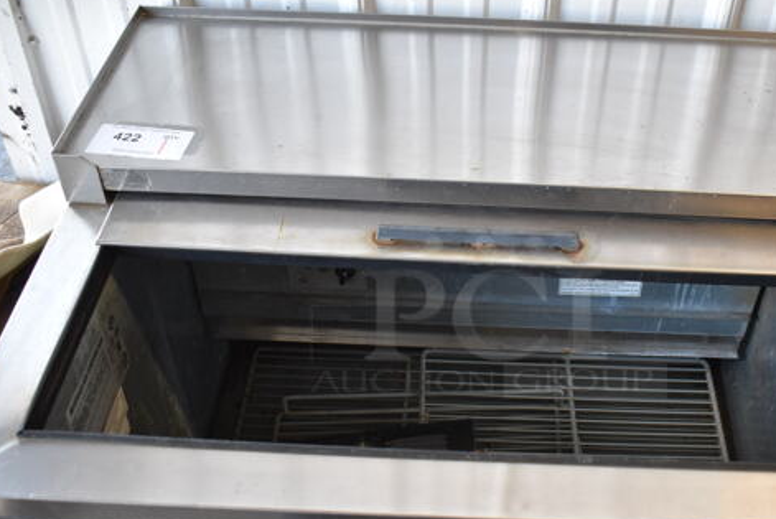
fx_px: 963
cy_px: 311
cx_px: 484
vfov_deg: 30.1
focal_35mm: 45
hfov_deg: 43.5
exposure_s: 1/125
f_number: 3.8
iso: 1100
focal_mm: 23
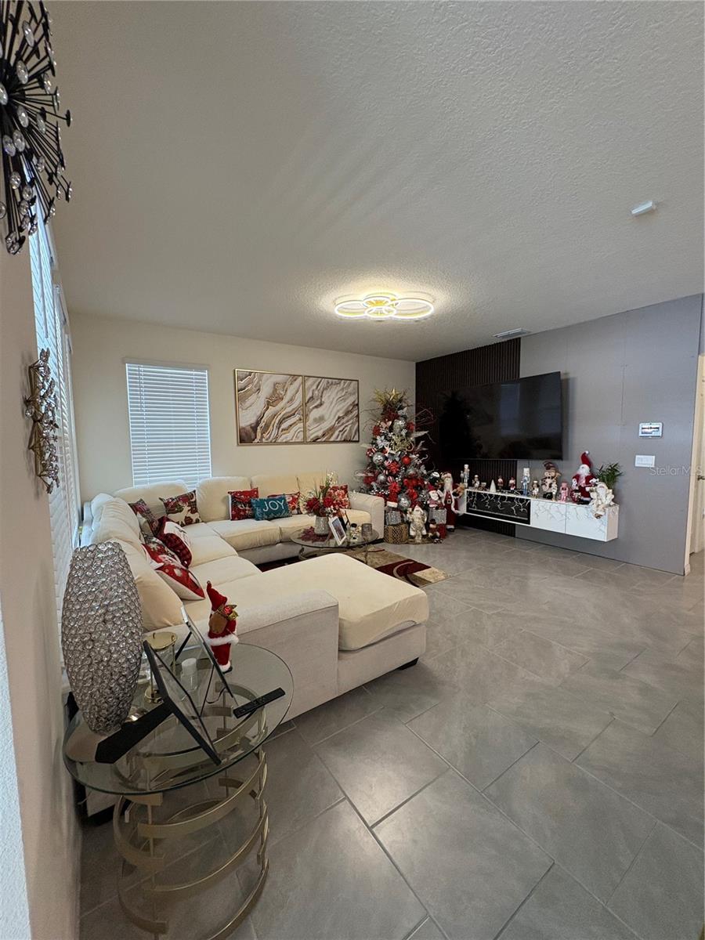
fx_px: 380
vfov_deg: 102.1
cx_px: 352
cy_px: 470
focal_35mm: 14
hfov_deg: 85.7
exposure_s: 1/120
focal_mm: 2.22
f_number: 2.2
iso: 320
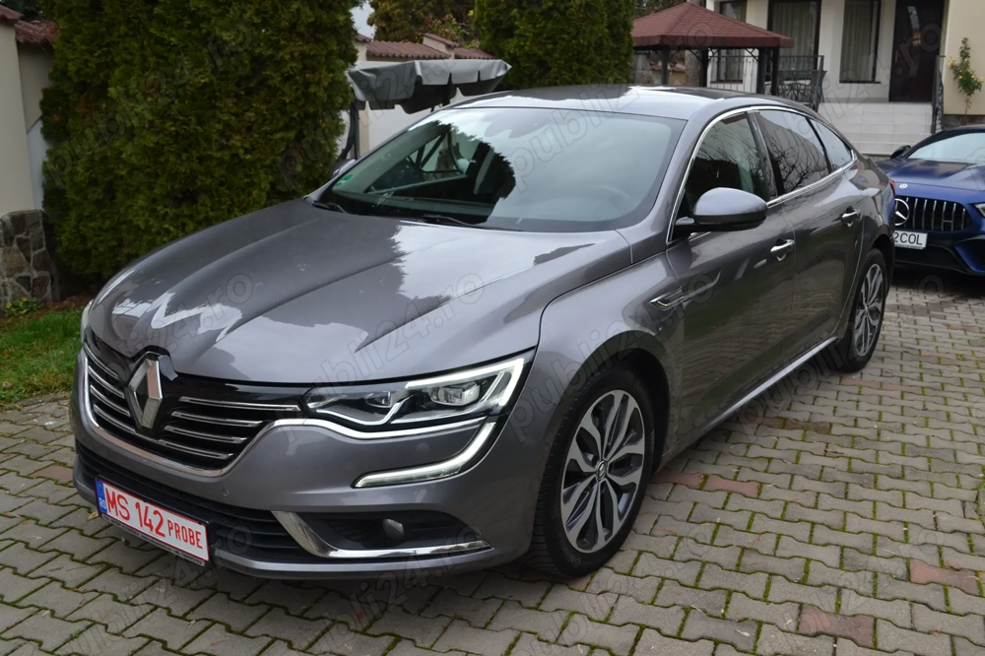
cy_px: 328
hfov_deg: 53.1
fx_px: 985
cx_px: 492
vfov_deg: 36.8
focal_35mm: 36
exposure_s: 1/125
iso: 200
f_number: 5.6
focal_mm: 24
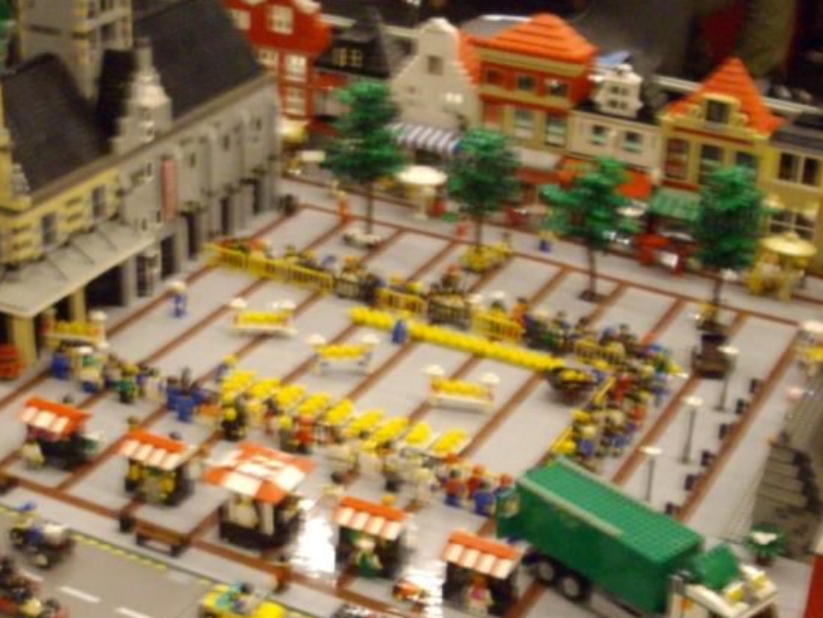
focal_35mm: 69
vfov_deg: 21.3
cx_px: 346
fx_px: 1641
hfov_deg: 28.1
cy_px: 352
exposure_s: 1/13
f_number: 2.8
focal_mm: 6.2
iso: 400
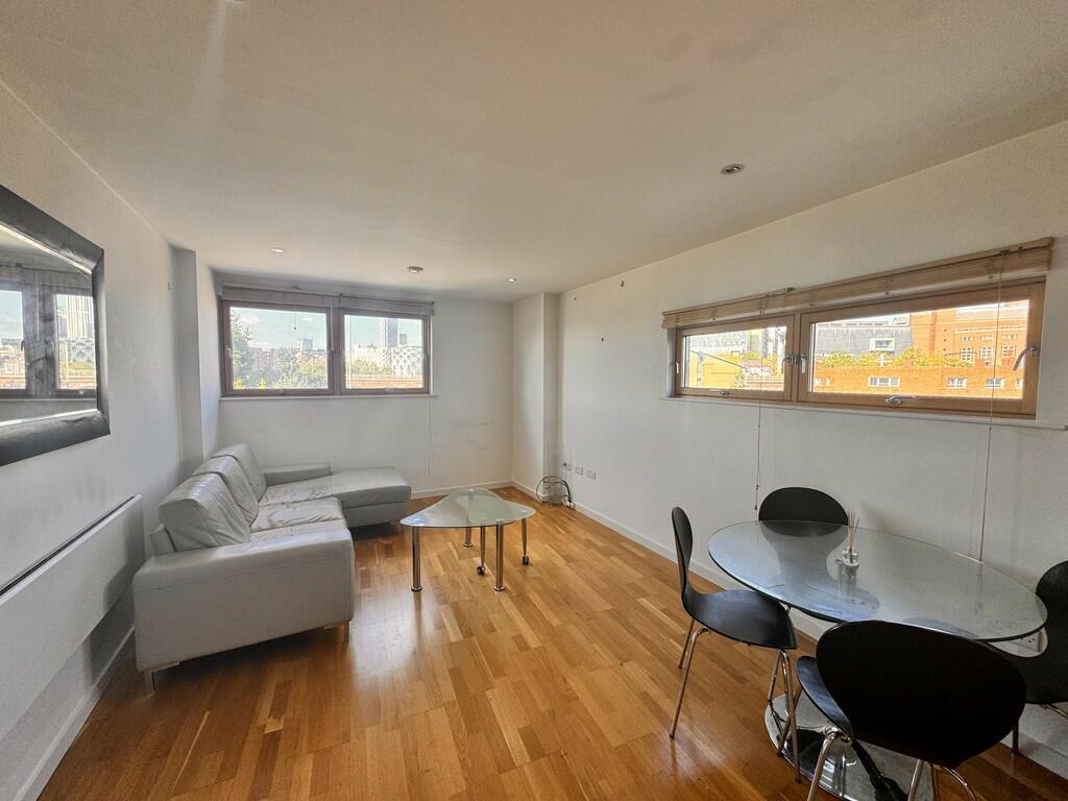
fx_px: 432
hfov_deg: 102.1
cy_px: 400
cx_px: 534
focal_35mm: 14
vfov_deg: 85.7
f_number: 2.2
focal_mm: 2.22
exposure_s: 1/100
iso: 64
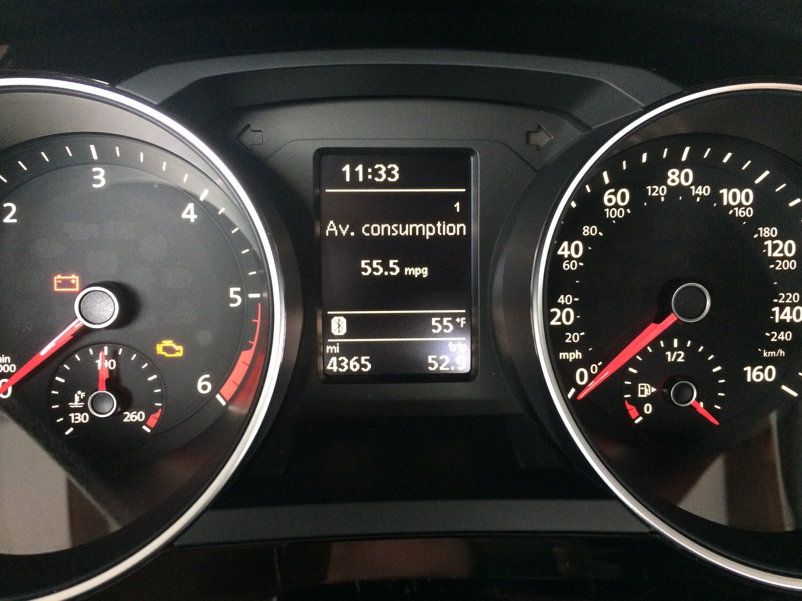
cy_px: 300
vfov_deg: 48.2
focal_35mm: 29
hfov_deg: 61.7
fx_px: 672
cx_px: 401
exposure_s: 1/24
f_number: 2.2
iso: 320
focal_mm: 4.15
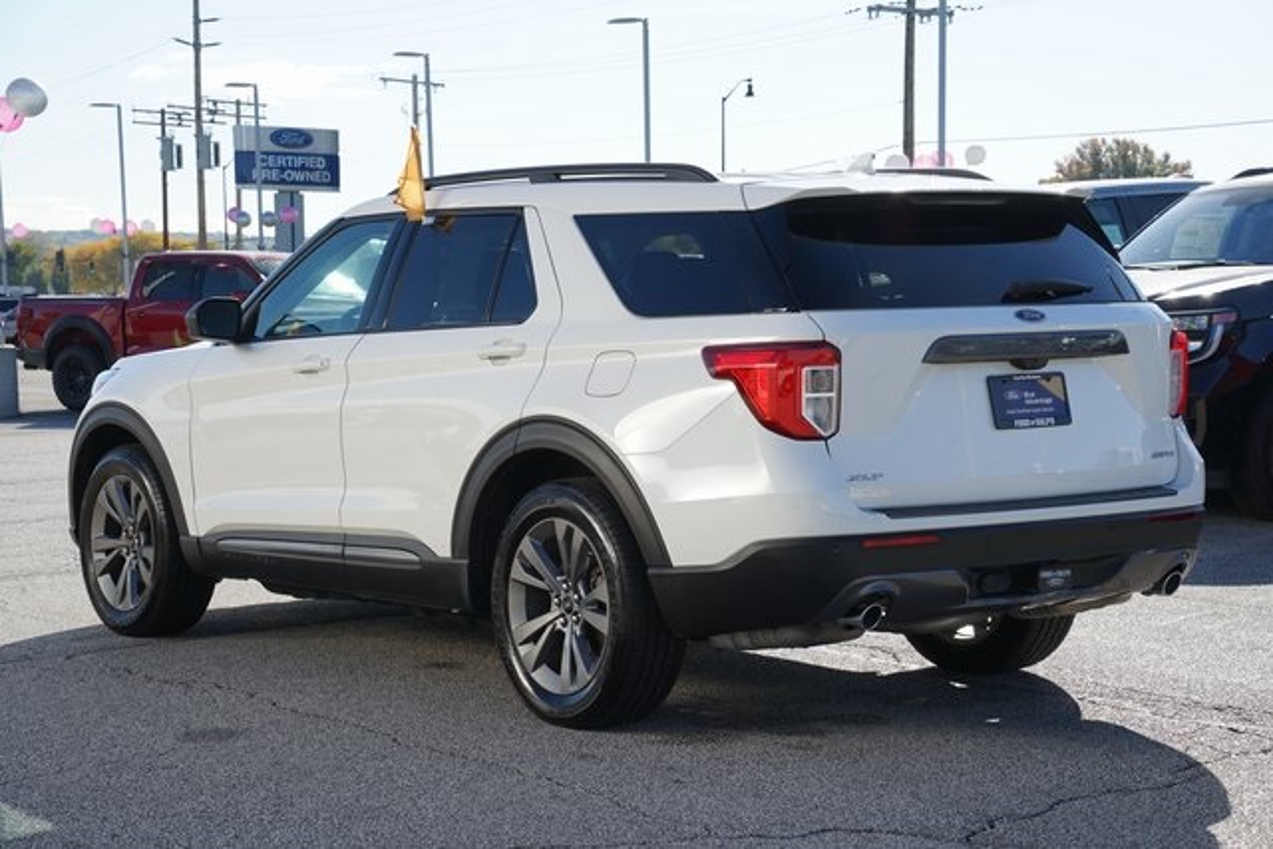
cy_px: 424
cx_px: 636
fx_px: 2440
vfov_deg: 19.7
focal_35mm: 69
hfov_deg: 29.2
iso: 100
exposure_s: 1/160
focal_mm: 69
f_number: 10
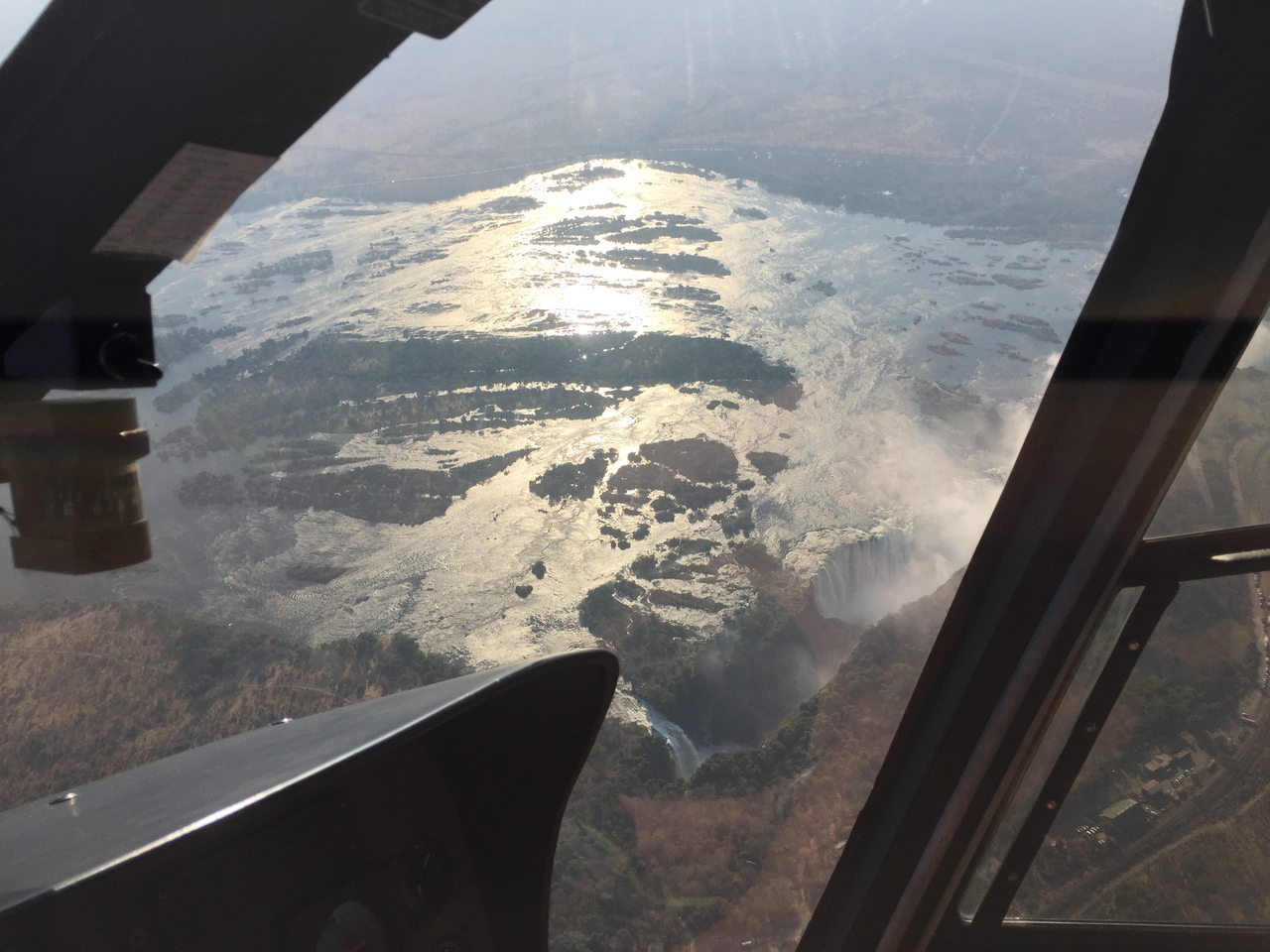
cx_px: 635
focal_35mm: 29
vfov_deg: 48.2
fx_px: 1064
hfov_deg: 61.7
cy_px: 476
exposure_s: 1/3300
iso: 32
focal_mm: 4.15
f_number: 2.2
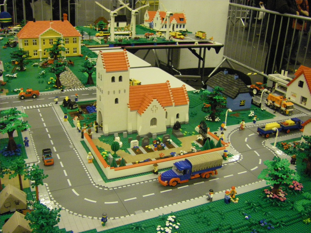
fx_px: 341
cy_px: 116
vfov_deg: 37.7
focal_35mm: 38
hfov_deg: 49.0
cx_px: 156
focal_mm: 6.3
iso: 800
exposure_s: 1/40
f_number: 3.5
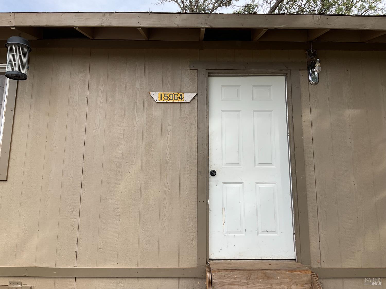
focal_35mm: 29
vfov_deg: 48.2
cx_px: 193
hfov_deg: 61.7
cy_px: 144
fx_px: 323
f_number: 1.8
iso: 16
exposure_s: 1/580
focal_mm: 3
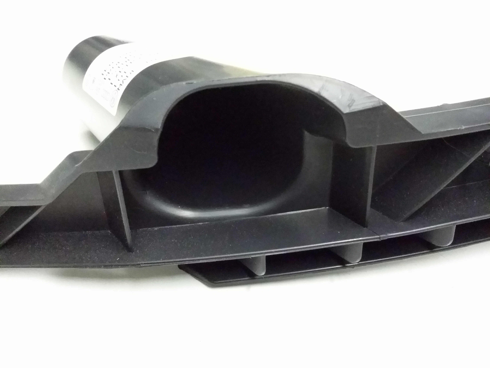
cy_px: 184
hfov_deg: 56.8
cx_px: 245
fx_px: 453
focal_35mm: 32
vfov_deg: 44.2
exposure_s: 1/15
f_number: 2.4
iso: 1000
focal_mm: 3.4
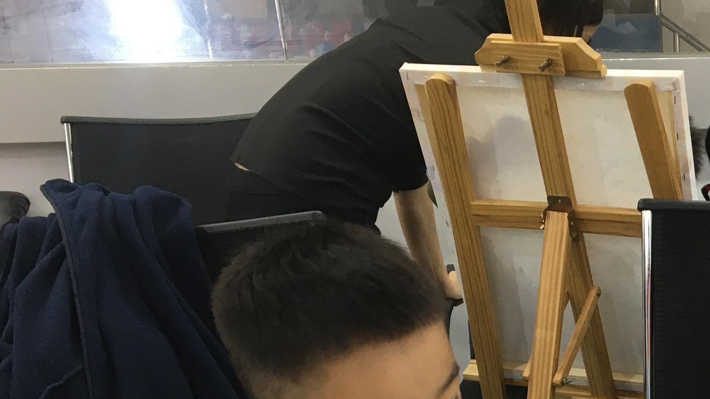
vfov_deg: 16.9
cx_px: 734
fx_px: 1280
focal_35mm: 68
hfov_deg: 28.8
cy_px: 486
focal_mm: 4.15
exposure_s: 1/33
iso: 80
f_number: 2.2
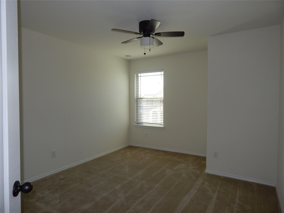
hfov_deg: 73.9
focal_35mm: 23
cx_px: 142
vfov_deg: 58.9
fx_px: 189
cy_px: 106
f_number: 3
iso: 125
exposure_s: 1/160
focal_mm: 4
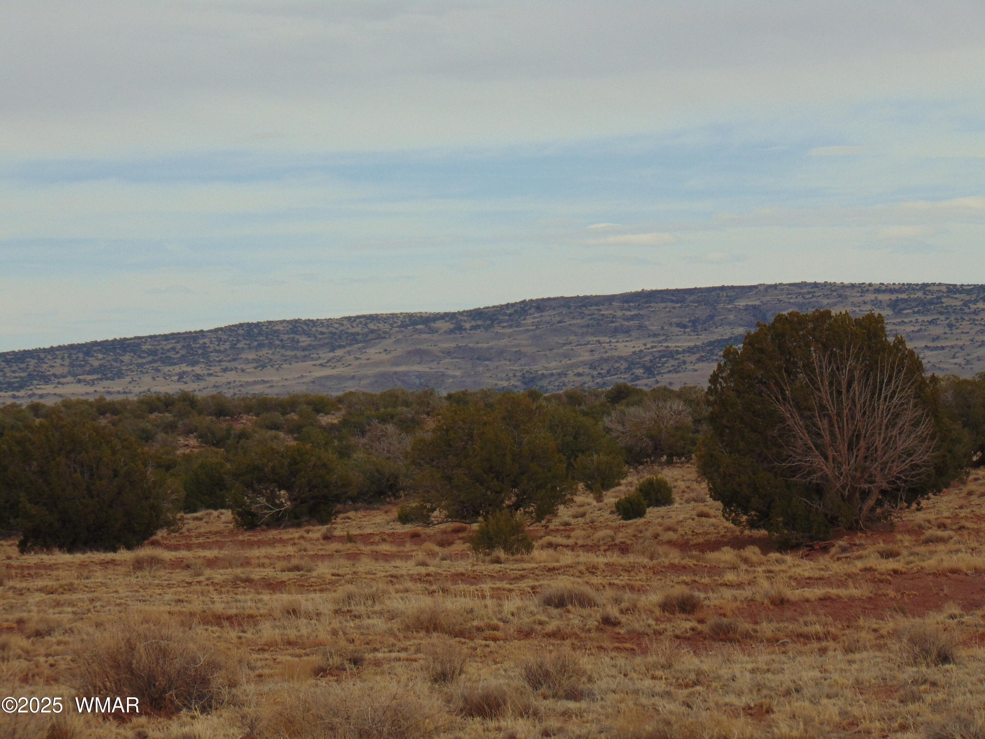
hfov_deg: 12.0
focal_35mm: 164
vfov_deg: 9.1
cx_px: 492
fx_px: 4667
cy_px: 370
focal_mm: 29.5
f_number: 4
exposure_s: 1/800
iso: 80
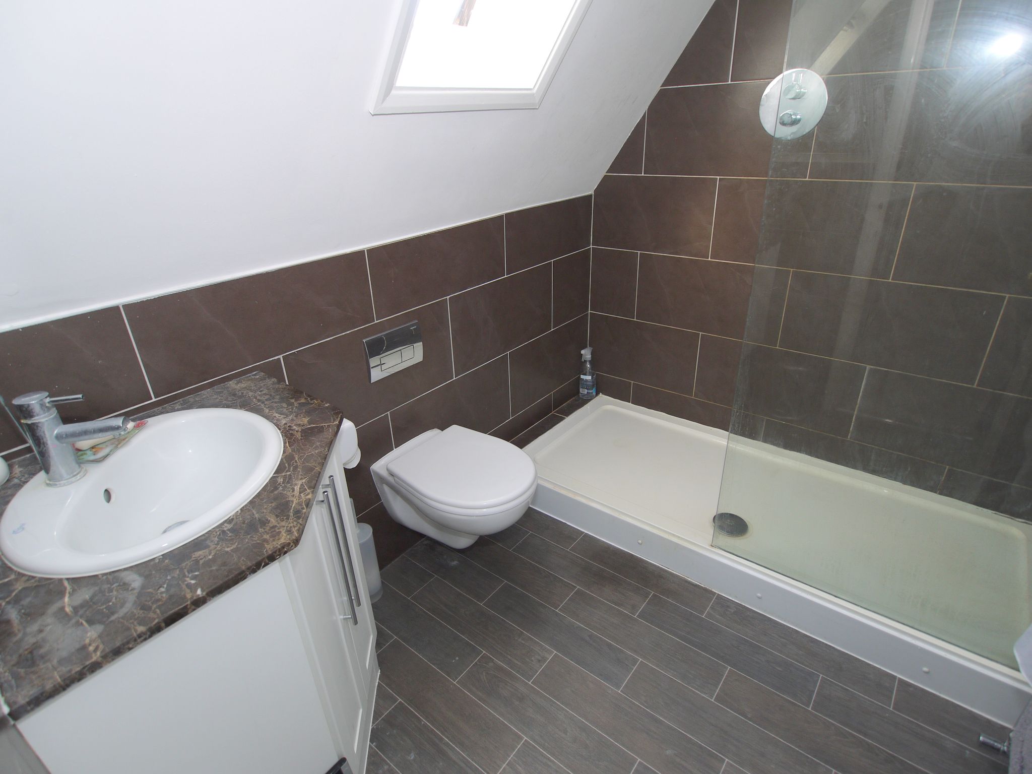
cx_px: 516
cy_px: 387
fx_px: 537
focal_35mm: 18
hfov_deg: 87.8
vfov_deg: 71.6
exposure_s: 1/60
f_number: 4
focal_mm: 9
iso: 100
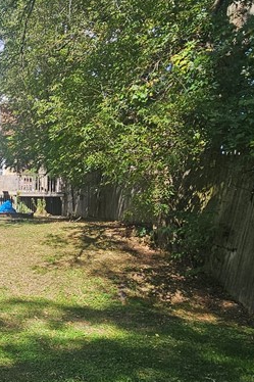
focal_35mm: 37
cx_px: -106
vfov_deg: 51.9
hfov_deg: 27.4
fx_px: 392
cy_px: 204
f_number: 2.2
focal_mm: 2.2
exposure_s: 1/1145
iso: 50
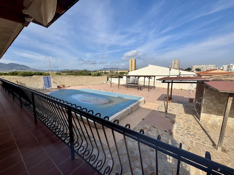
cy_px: 88
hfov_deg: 102.1
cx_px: 117
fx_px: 95
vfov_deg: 85.6
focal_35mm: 14
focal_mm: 2.22
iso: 50
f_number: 2.2
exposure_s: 1/2985
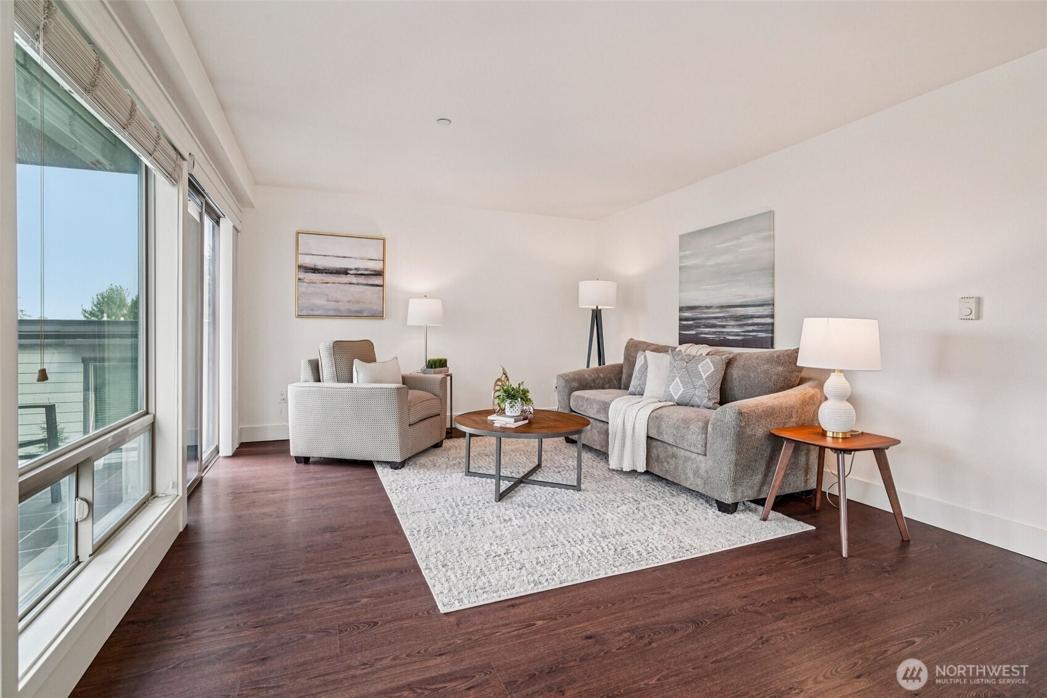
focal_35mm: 16
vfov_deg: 73.7
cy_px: 349
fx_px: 465
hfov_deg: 96.7
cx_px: 524
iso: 1600
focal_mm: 16
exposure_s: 1/25
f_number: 8
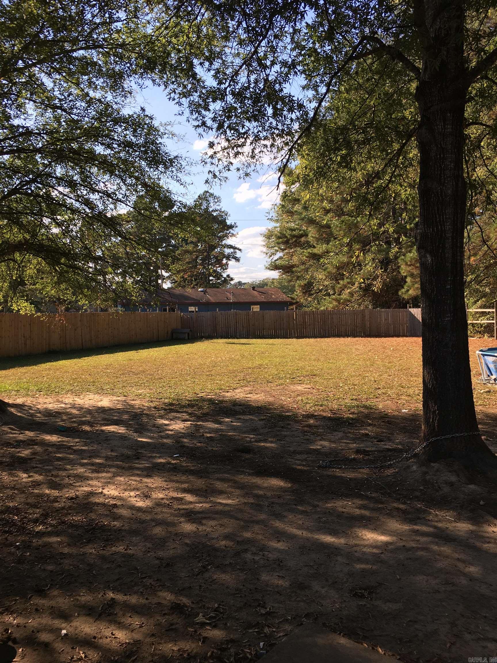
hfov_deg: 48.2
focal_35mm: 29
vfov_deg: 61.7
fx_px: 555
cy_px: 332
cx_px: 248
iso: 25
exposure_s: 1/693
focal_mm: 4.15
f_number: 2.2
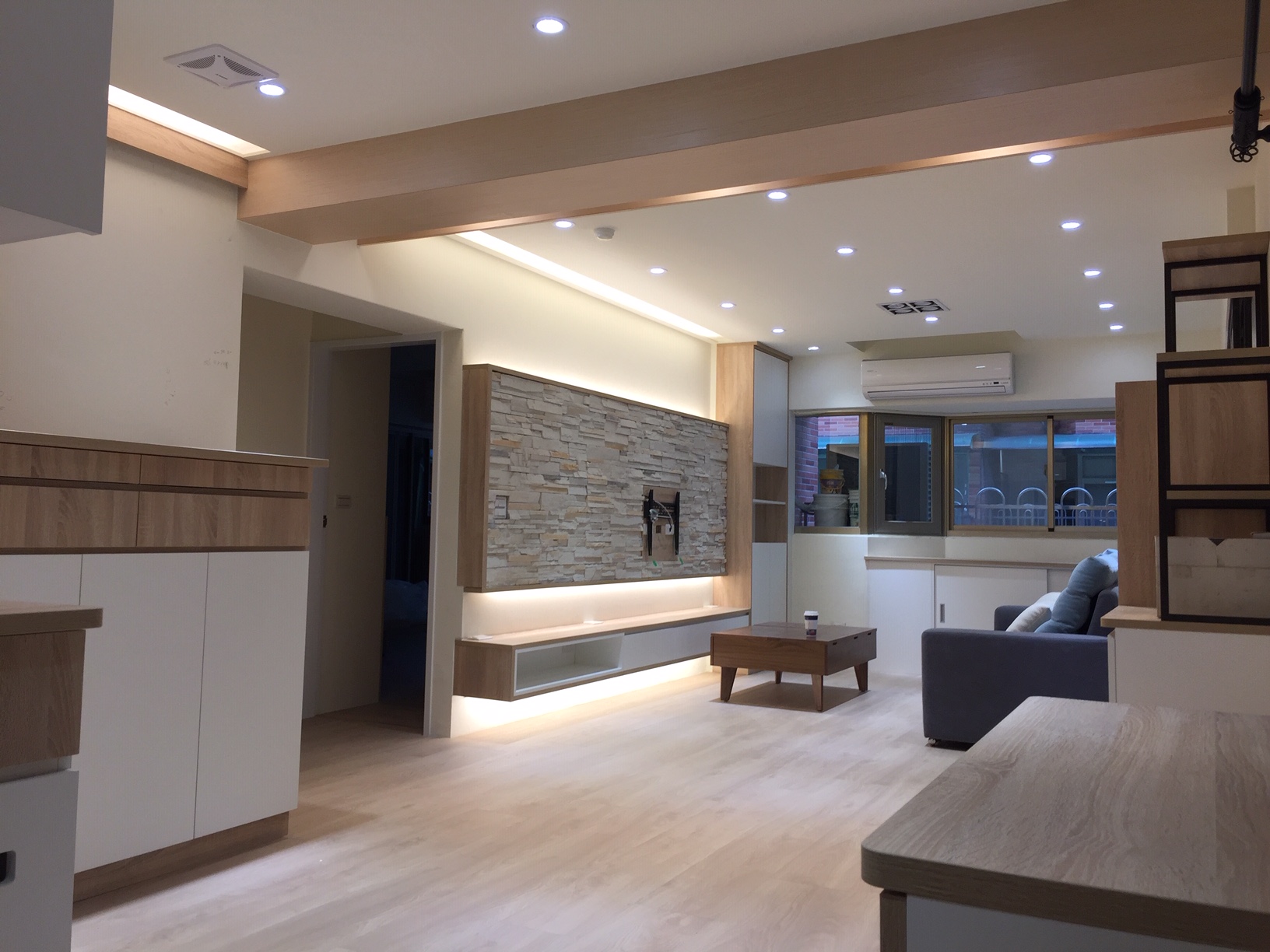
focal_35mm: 29
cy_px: 476
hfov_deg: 61.7
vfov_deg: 48.2
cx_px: 635
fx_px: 1064
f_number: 2.2
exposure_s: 1/60
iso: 40
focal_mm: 4.15
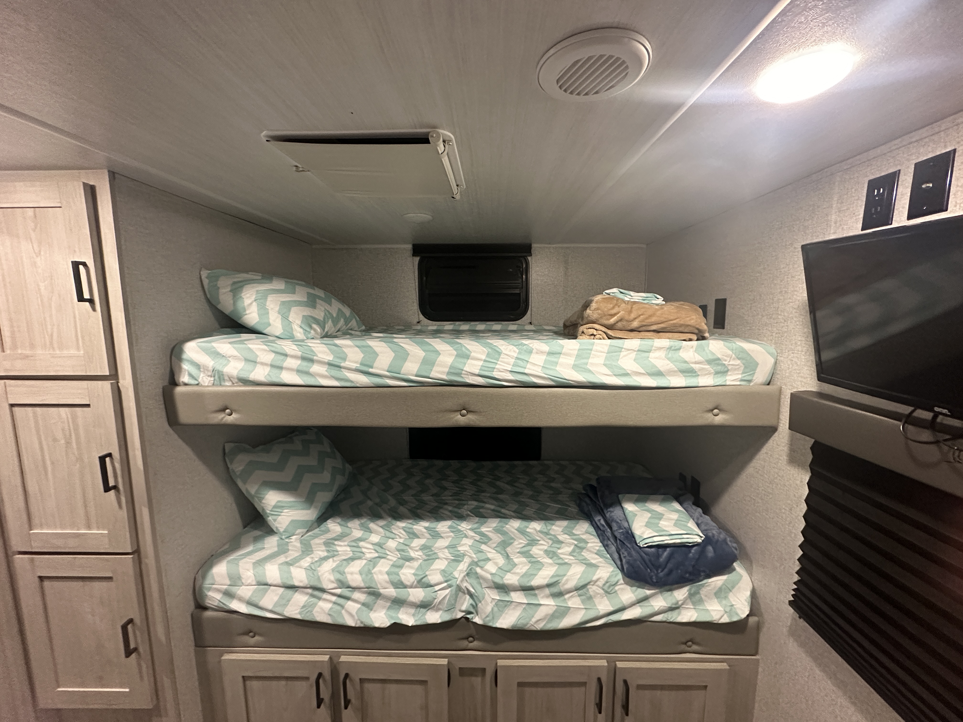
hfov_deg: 102.1
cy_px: 361
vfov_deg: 85.7
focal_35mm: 14
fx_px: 389
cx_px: 482
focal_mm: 2.22
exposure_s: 1/60
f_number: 2.2
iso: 640
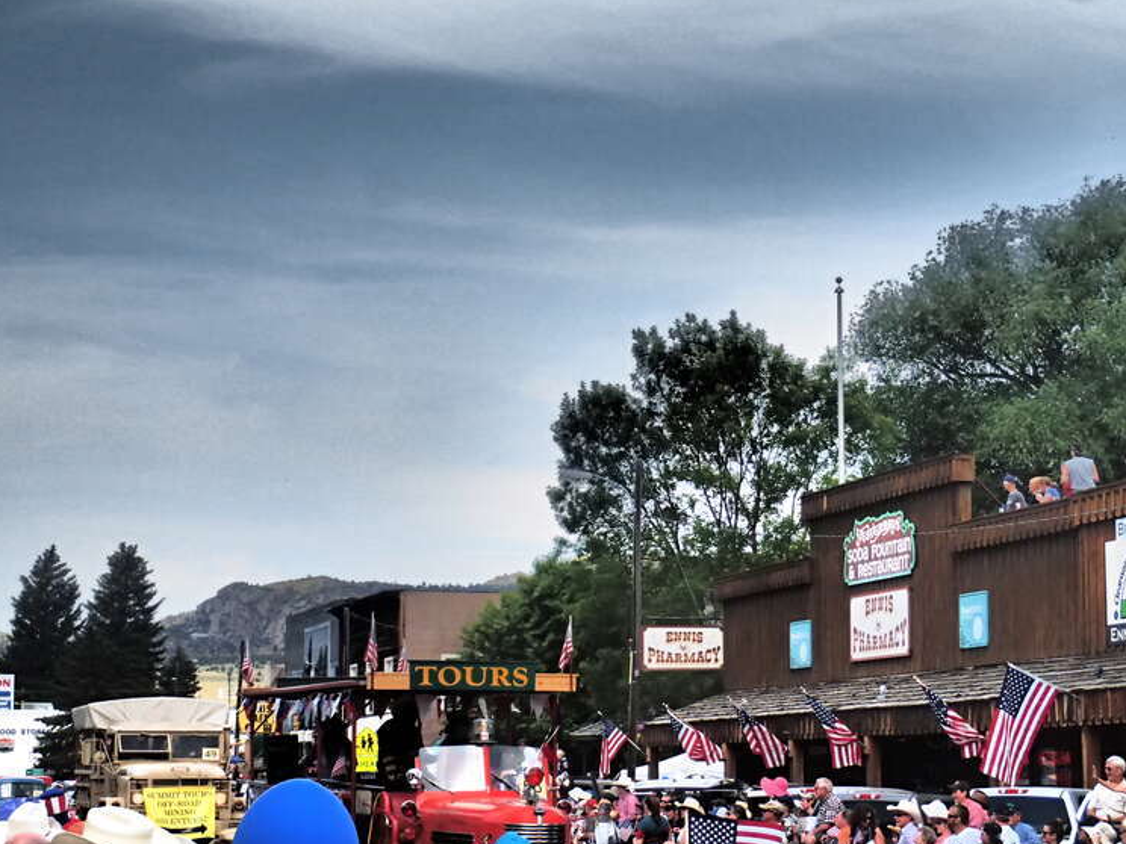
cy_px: 434
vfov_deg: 17.2
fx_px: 2797
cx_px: 548
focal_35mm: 86
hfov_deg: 22.8
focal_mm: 14.41
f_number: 5.6
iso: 100
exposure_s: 1/640
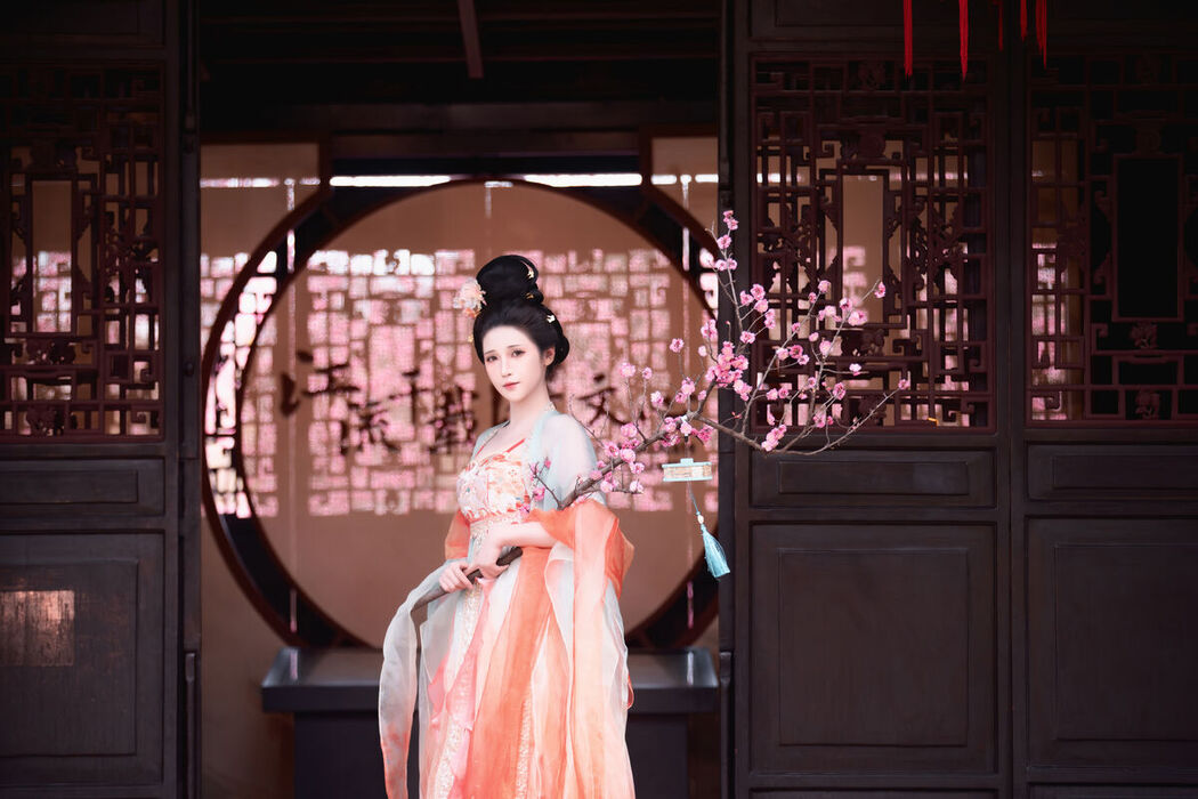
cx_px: 599
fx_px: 4492
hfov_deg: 15.2
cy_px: 400
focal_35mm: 135
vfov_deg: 10.2
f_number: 2.8
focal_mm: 135
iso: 800
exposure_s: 1/1000
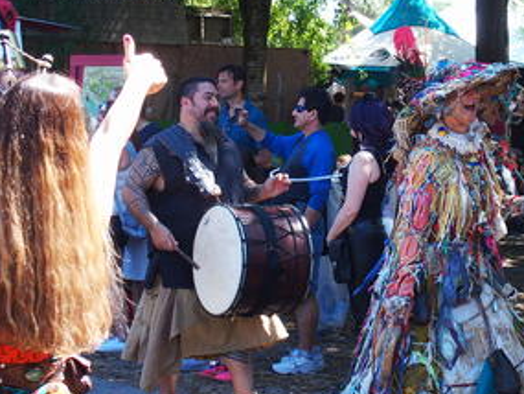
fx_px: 1484
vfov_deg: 15.1
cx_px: 294
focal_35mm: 98
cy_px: 109
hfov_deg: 20.0
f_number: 3.5
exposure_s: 1/160
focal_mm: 13.2
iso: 100
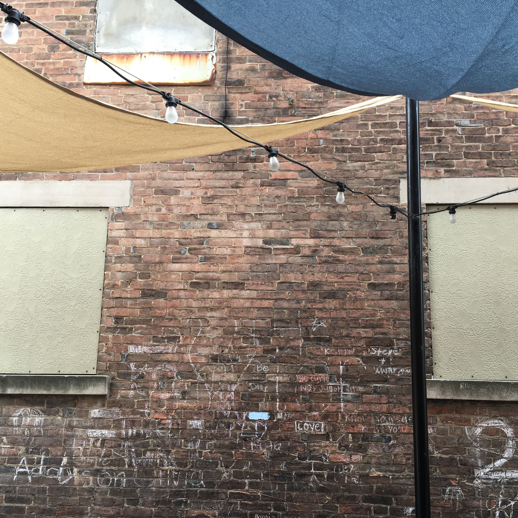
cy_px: 264
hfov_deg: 47.2
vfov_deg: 47.2
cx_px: 273
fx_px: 593
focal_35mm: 35
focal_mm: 4.15
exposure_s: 1/120
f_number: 2.2
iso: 40
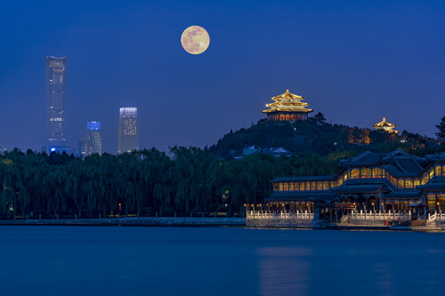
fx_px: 2076
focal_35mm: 168
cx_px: 222
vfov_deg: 8.2
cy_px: 148
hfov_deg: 12.2
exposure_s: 10
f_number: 11
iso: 100
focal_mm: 168
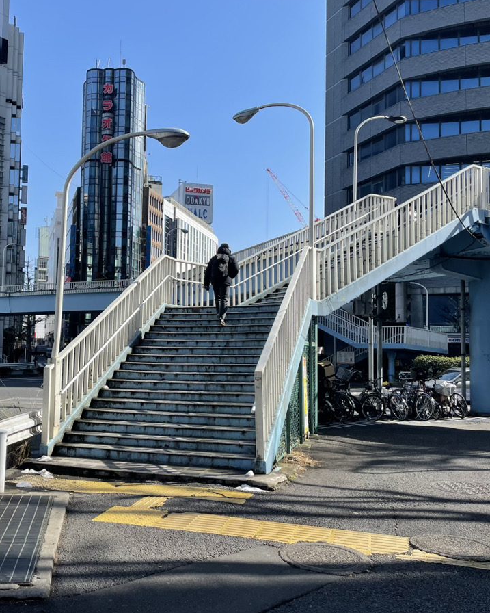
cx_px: 147
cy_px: 306
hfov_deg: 42.5
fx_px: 616
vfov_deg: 52.8
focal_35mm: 34
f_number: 1.6
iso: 32
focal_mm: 4.2
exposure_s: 1/3509
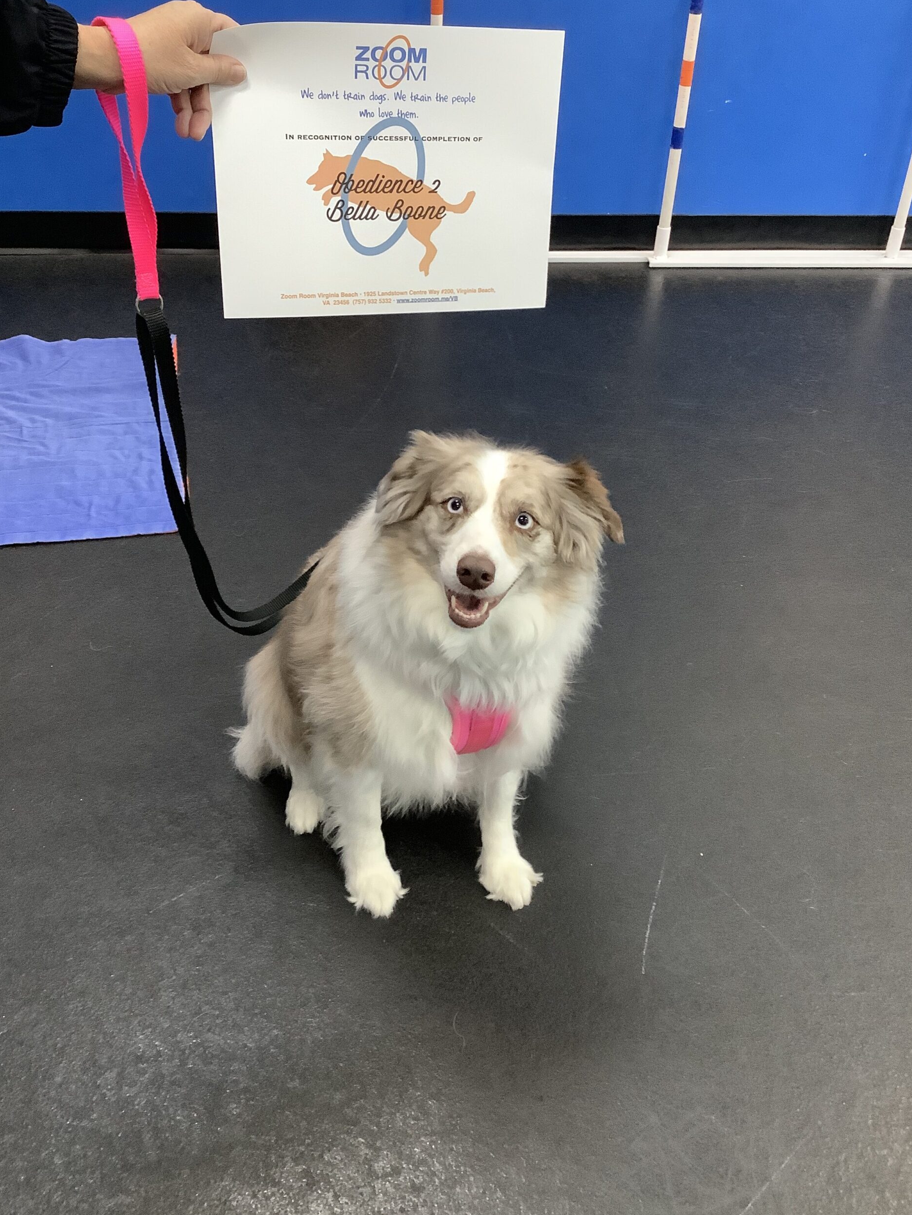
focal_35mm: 32
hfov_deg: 44.2
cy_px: 593
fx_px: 1124
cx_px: 461
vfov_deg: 56.8
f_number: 2.4
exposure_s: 1/60
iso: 320
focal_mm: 3.3
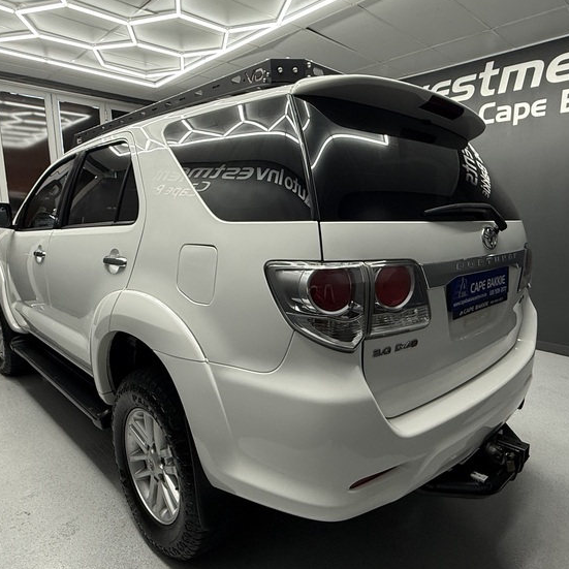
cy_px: 291
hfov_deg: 67.1
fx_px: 428
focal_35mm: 23
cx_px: 309
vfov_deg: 67.3
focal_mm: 2.22
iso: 100
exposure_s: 1/100
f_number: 2.2
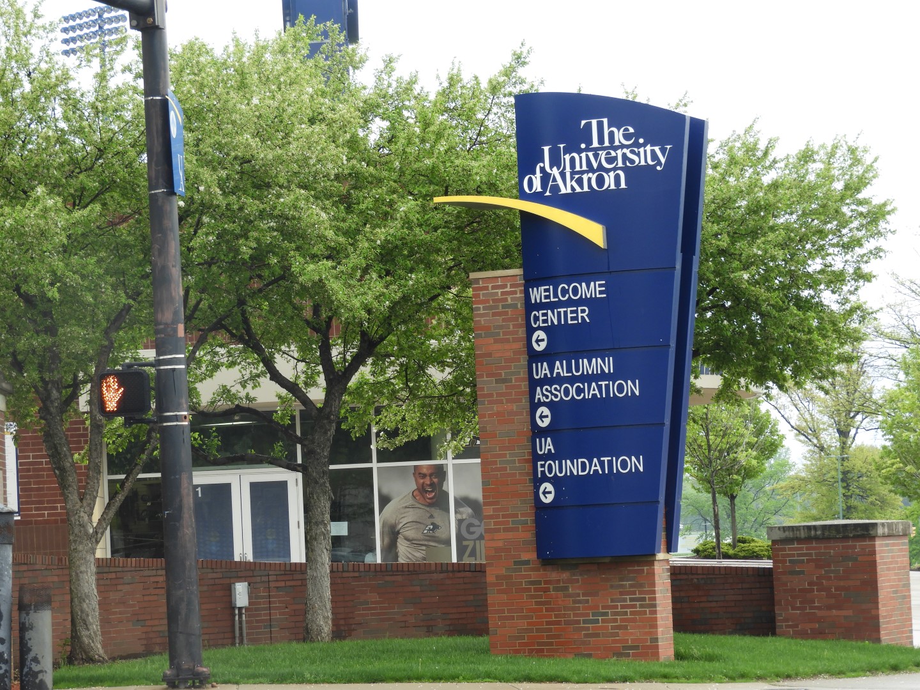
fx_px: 3322
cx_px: 460
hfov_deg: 15.8
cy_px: 345
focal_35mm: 125
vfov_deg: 11.9
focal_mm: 22.4
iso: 100
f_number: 5
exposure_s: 1/60
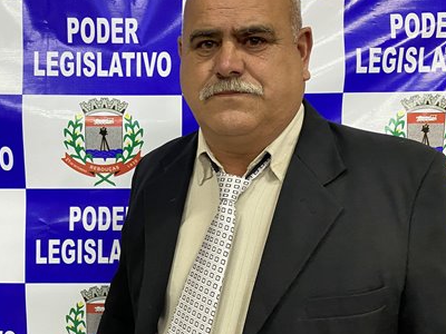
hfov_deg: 47.2
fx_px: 502
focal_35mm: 39
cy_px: 155
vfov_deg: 36.8
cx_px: 153
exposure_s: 1/60
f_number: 1.8
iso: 400
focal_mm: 4.25
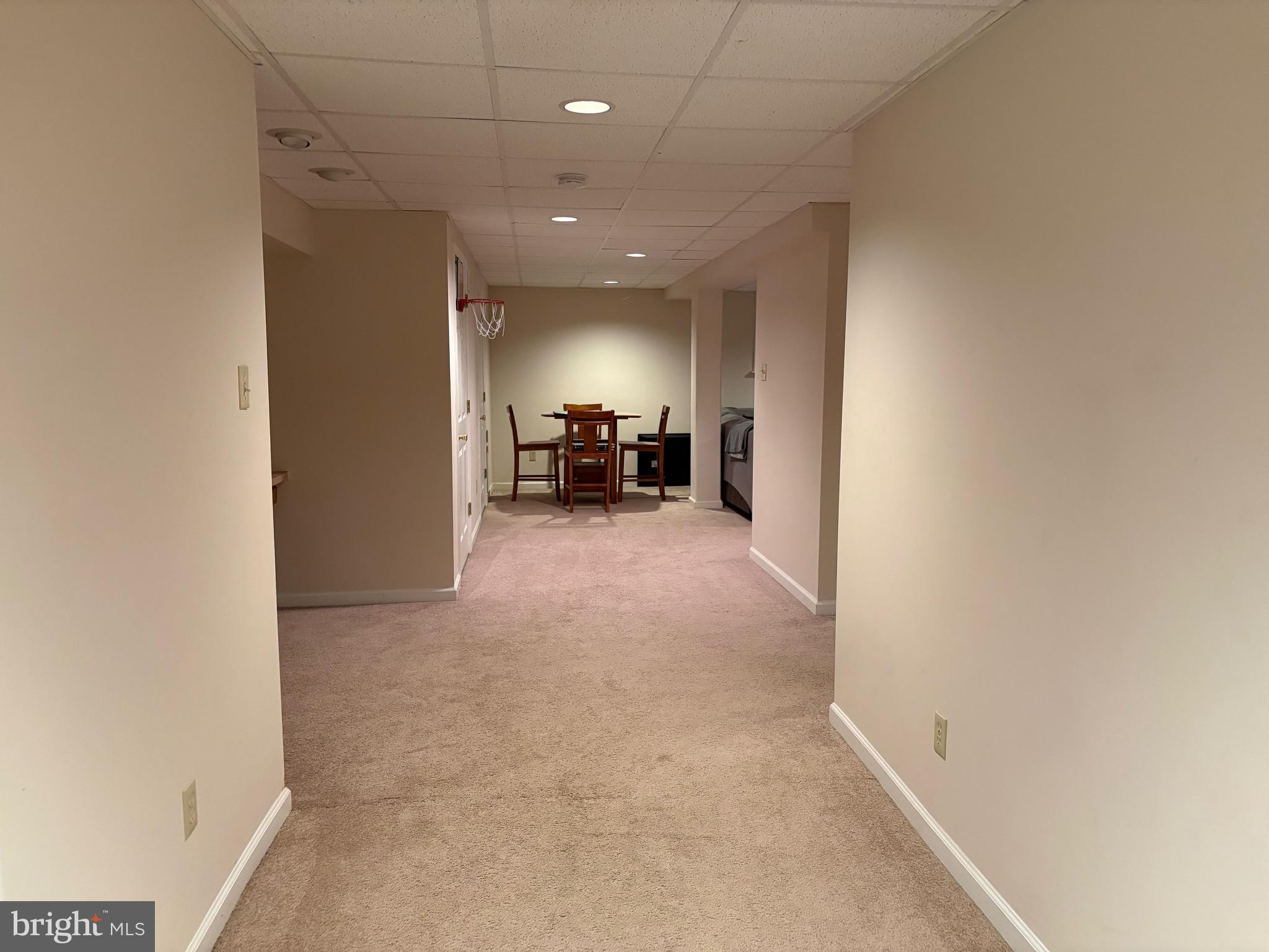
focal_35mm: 26
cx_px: 634
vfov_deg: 53.1
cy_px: 476
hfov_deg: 67.3
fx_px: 953
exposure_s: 1/60
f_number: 1.6
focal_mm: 5.96
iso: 400
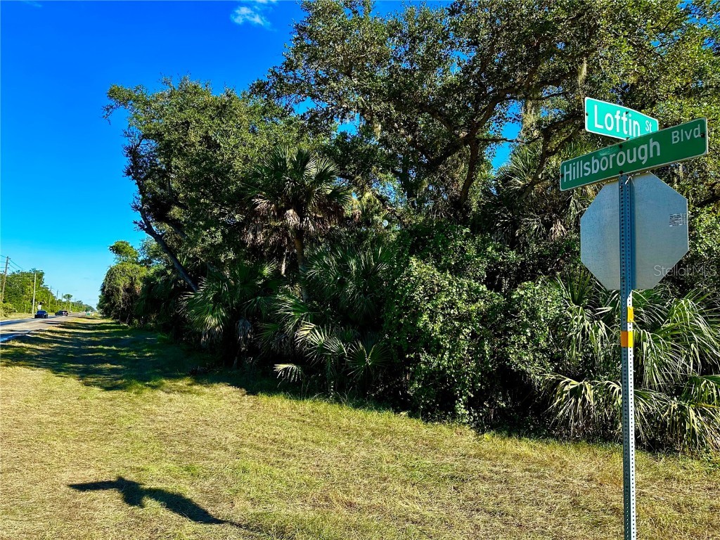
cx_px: 360
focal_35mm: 24
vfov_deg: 56.8
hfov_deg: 71.6
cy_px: 270
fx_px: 499
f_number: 1.78
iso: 80
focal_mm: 6.86
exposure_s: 1/1613
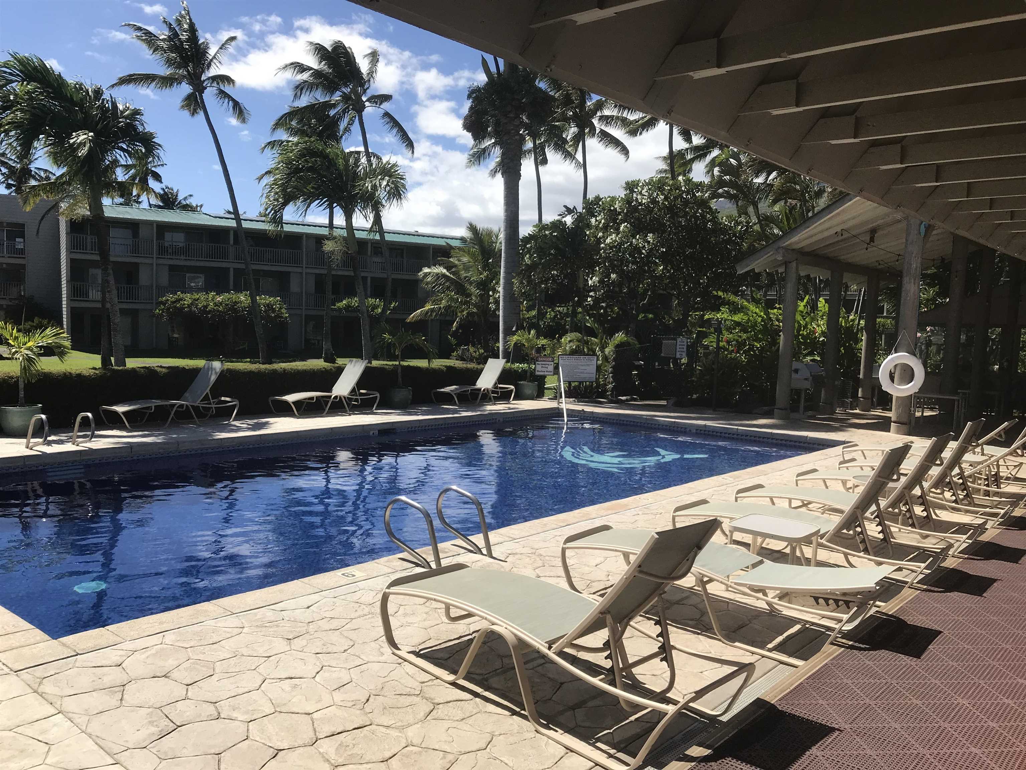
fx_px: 830
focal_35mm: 28
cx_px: 513
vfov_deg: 49.7
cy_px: 385
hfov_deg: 63.4
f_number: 1.8
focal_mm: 3.99
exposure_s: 1/2907
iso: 20
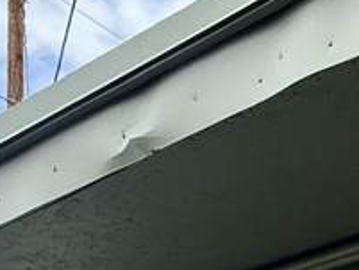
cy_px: 676
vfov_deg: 12.5
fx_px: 924
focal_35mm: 89
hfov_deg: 19.7
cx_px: 507
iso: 64
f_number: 2.2
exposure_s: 1/876
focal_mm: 2.22
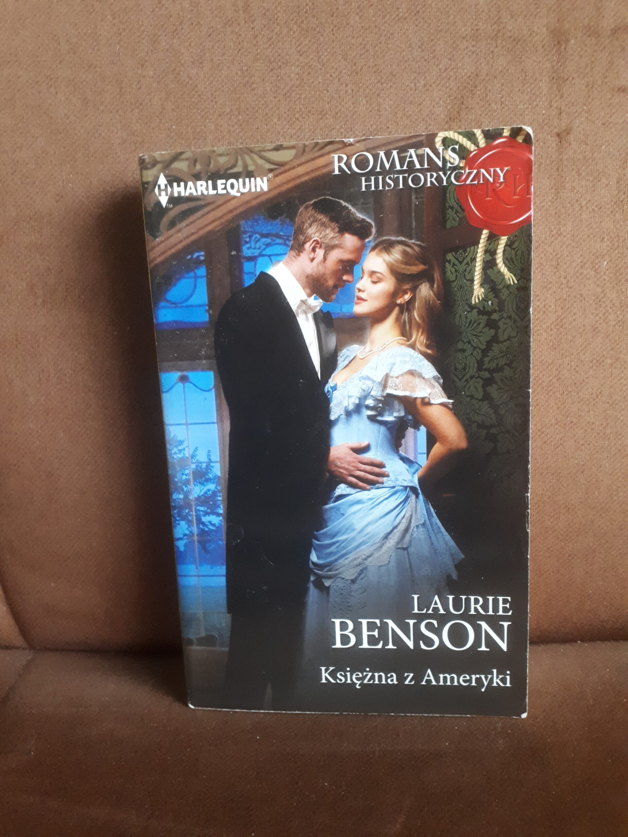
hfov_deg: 51.4
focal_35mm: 27
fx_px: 653
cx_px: 314
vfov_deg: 65.3
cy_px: 418
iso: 500
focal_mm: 3.6
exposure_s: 1/17
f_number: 1.9
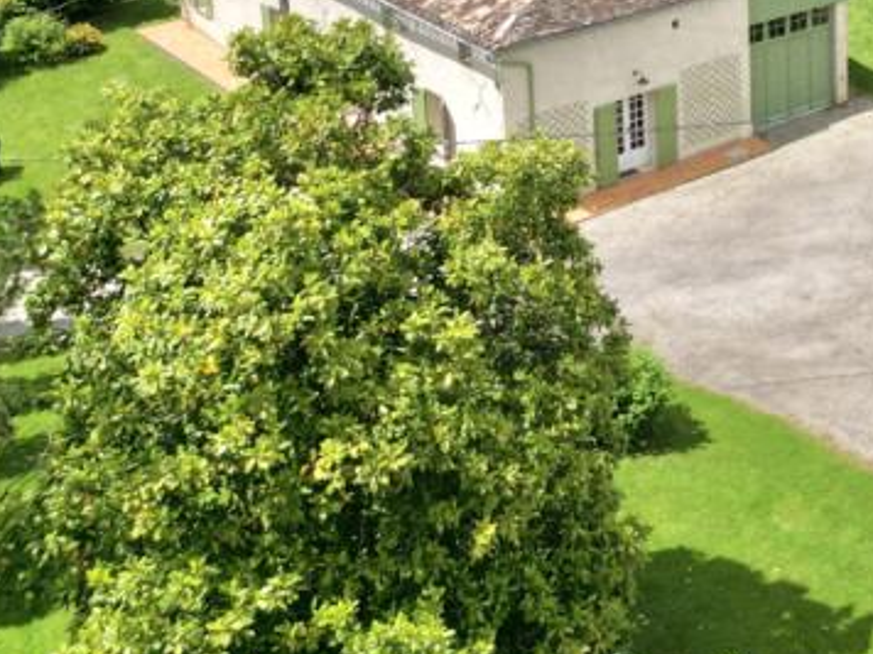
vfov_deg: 19.5
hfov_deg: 25.0
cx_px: 1084
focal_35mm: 69
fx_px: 1740
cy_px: -213
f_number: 1.7
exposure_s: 1/4000
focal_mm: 6.72
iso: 110
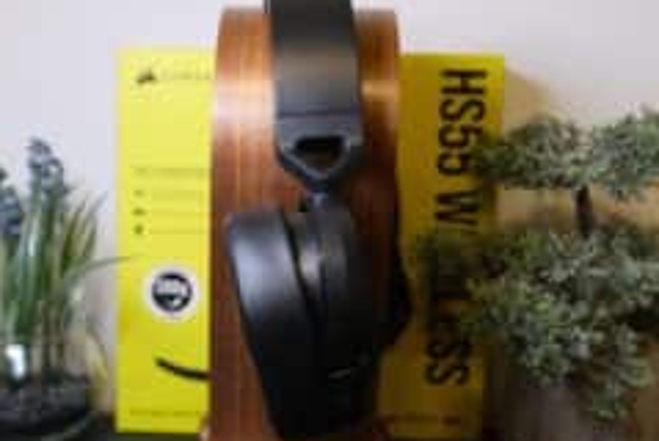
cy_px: 262
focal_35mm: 57
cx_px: 204
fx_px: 1045
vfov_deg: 23.8
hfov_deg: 34.6
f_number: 4
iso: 400
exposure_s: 1/34
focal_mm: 23.4
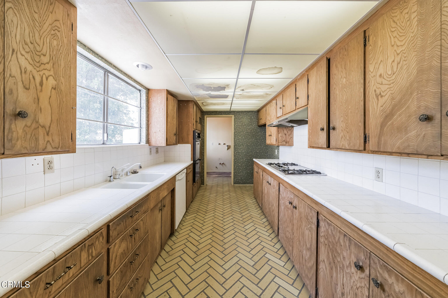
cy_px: 149
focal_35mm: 12
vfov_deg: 90.0
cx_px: 224
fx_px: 149
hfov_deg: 112.6
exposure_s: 1/125
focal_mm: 12
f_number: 7.1
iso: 1600
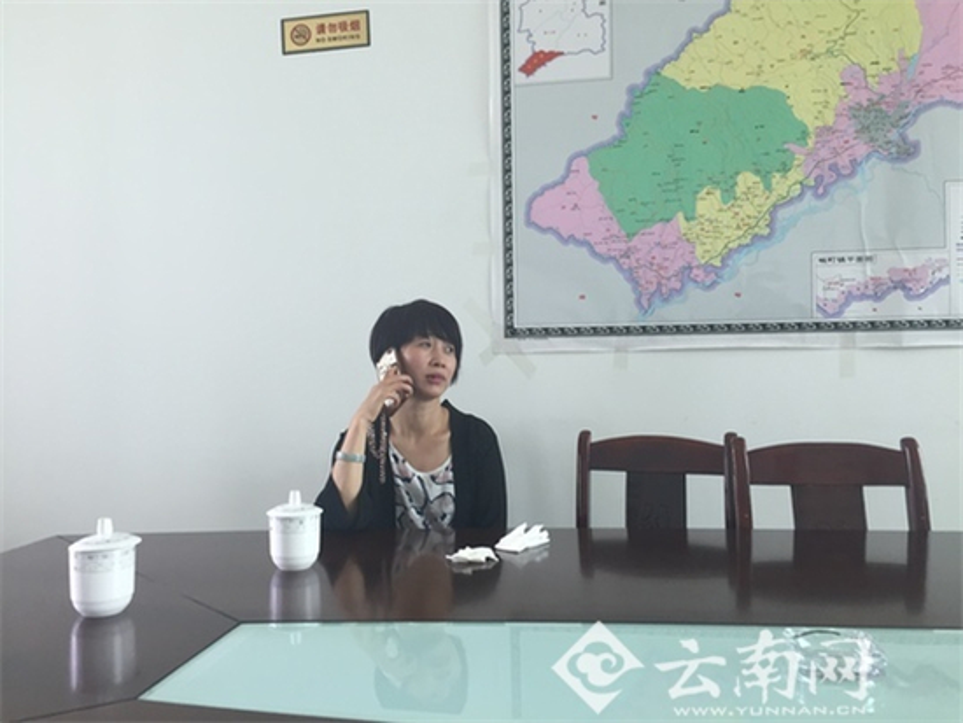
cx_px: 482
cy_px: 362
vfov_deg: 48.3
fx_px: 807
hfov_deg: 61.6
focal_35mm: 29
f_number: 2.2
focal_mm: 4.15
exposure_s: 1/33
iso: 50
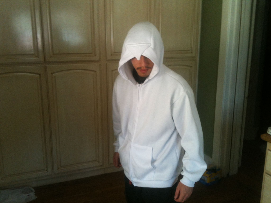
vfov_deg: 40.7
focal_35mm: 35
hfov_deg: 52.6
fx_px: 274
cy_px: 102
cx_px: 136
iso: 80
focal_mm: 3.85
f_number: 2.8
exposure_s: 1/24
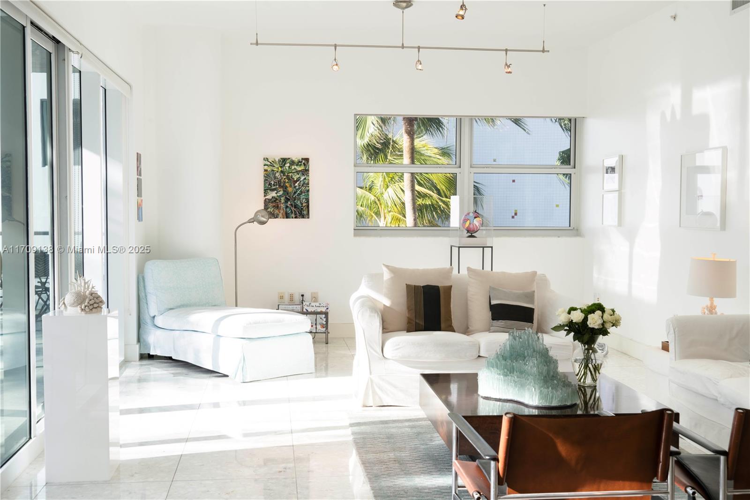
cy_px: 250
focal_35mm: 41
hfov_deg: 47.4
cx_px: 375
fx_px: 854
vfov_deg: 32.6
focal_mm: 41
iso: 125
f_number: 11
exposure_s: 1/60
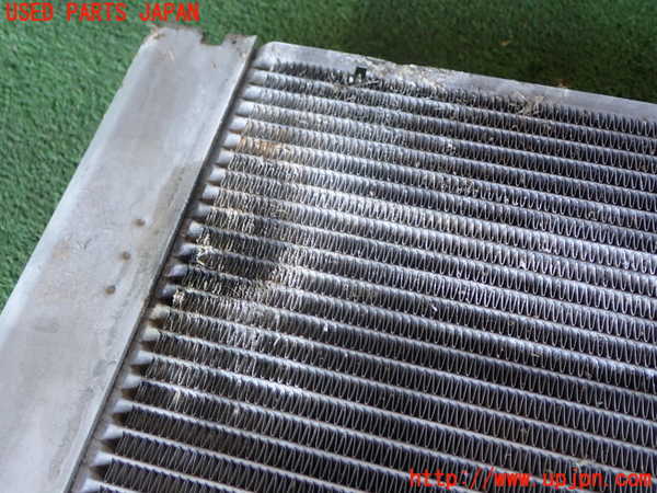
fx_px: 721
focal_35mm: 38
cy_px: 246
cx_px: 328
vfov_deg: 37.7
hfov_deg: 49.0
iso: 200
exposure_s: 1/60
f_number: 2.7
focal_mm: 6.83
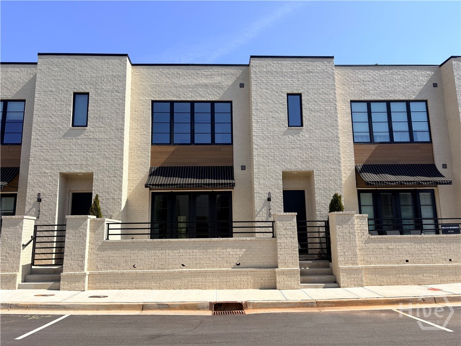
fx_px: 346
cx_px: 230
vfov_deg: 53.1
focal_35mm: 26
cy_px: 173
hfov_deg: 67.3
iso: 50
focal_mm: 5.96
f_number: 1.6
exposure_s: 1/2985
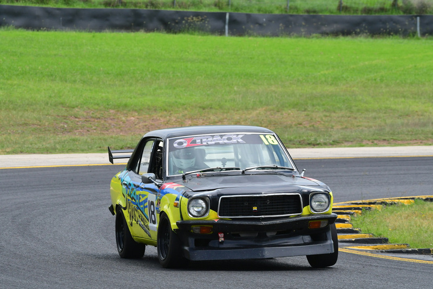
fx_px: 4512
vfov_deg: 3.7
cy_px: 144
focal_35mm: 375
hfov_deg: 5.5
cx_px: 216
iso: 640
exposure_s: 1/640
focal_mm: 250
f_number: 11
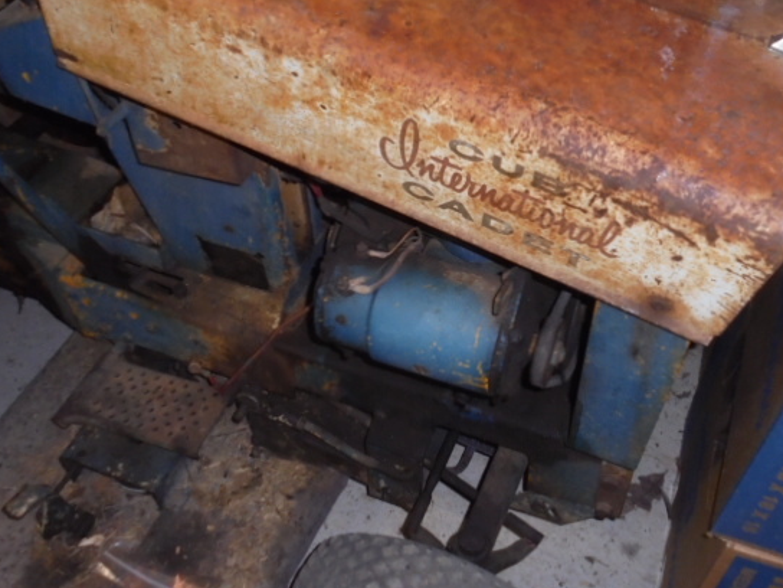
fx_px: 905
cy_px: 274
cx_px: 451
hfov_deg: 46.6
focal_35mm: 40
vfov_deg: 35.9
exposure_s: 1/40
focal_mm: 6.1
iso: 320
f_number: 4
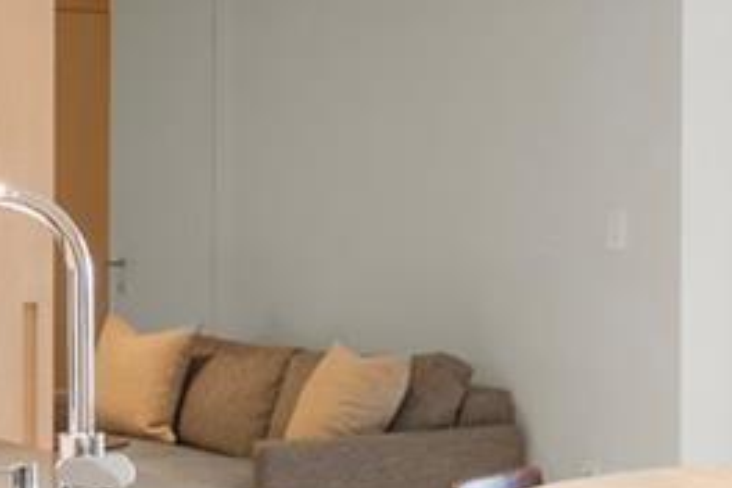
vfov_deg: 14.1
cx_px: 205
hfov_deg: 20.9
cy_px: 227
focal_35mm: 97
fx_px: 1972
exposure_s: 1/320
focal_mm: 16
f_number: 8
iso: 320
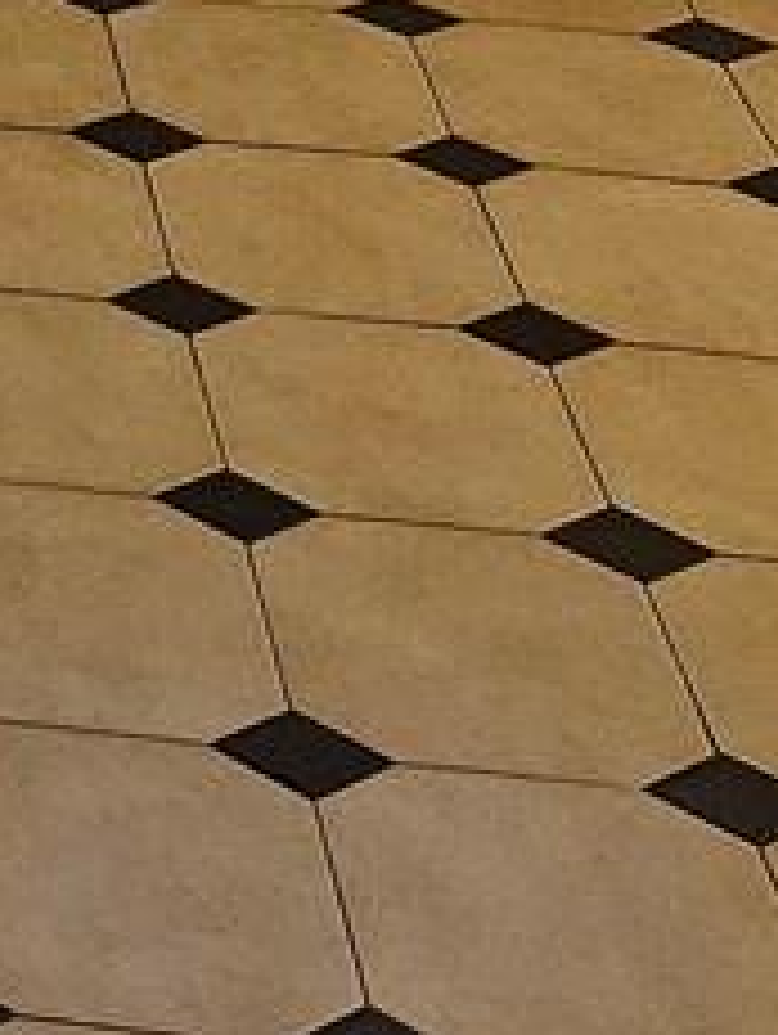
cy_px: -1120
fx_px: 4786
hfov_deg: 8.1
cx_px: -1453
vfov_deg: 11.1
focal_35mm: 160
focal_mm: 5.4
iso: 1000
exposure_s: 1/120
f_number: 1.8
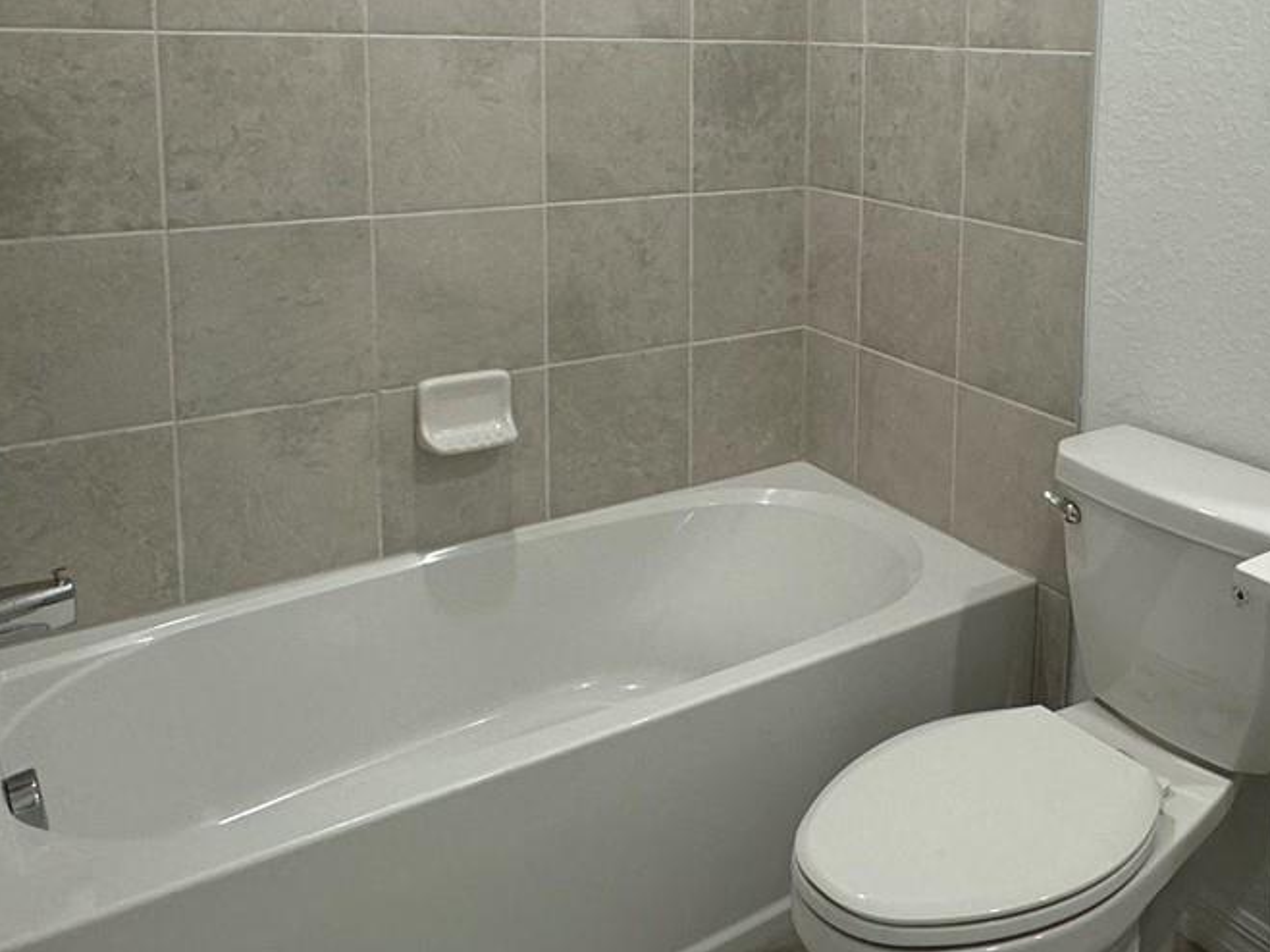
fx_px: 1247
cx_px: 879
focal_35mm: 34
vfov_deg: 40.0
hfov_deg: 52.6
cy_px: 183
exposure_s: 1/120
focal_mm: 2.22
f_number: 2.2
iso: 160
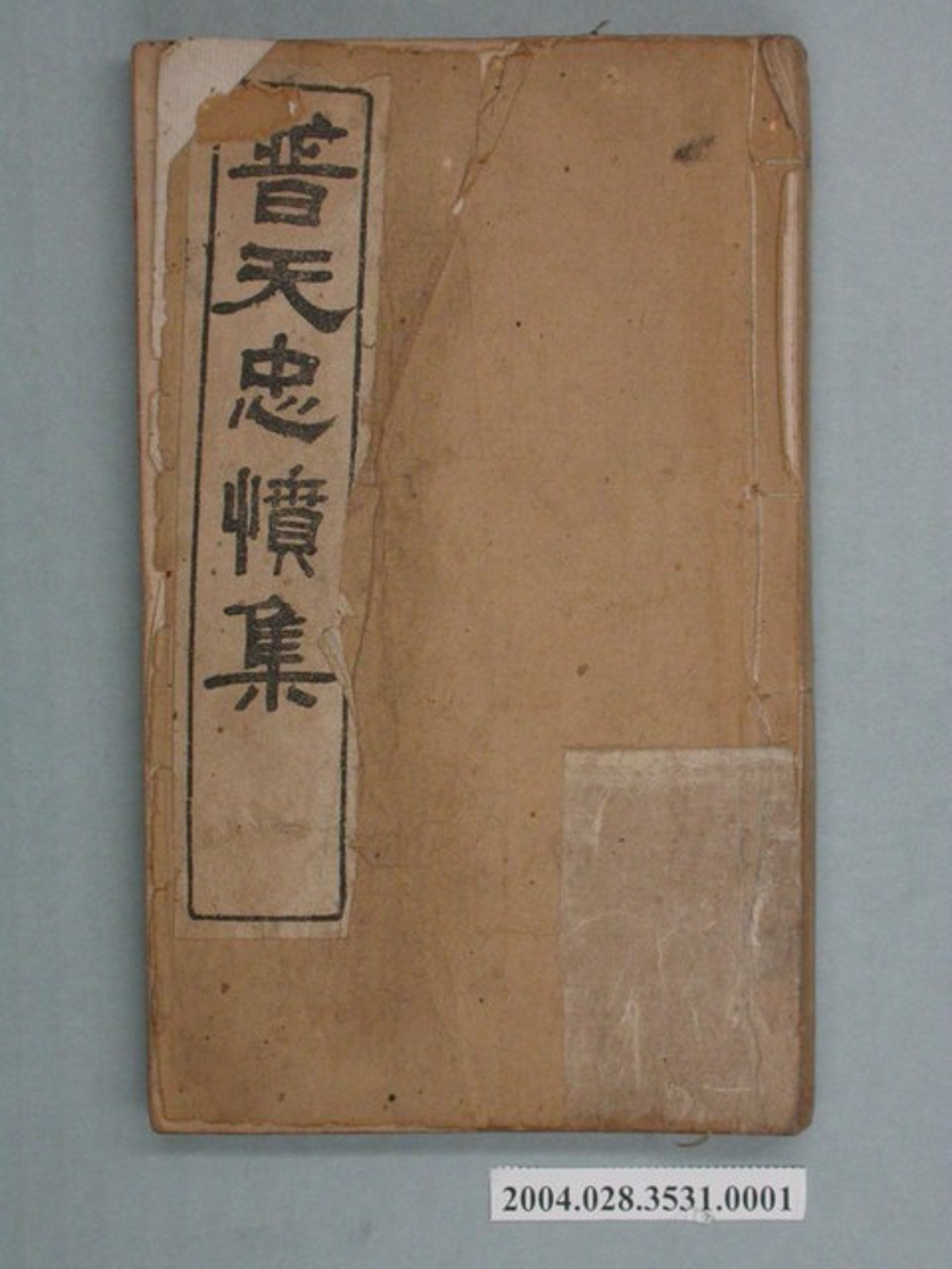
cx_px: 476
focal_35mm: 87
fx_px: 3190
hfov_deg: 17.0
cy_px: 634
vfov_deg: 22.5
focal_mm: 18
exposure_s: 1/30
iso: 200
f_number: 5.9
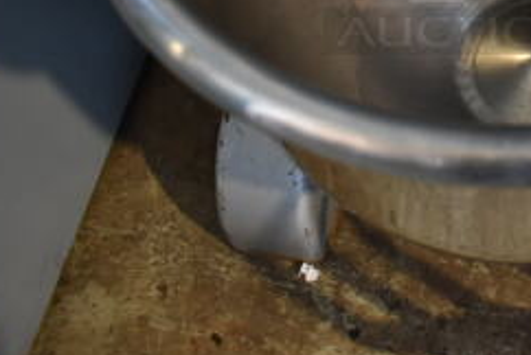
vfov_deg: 19.0
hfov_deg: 27.4
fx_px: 1004
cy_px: -61
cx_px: 568
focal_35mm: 68
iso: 900
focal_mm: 18
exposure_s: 1/30
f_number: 3.5
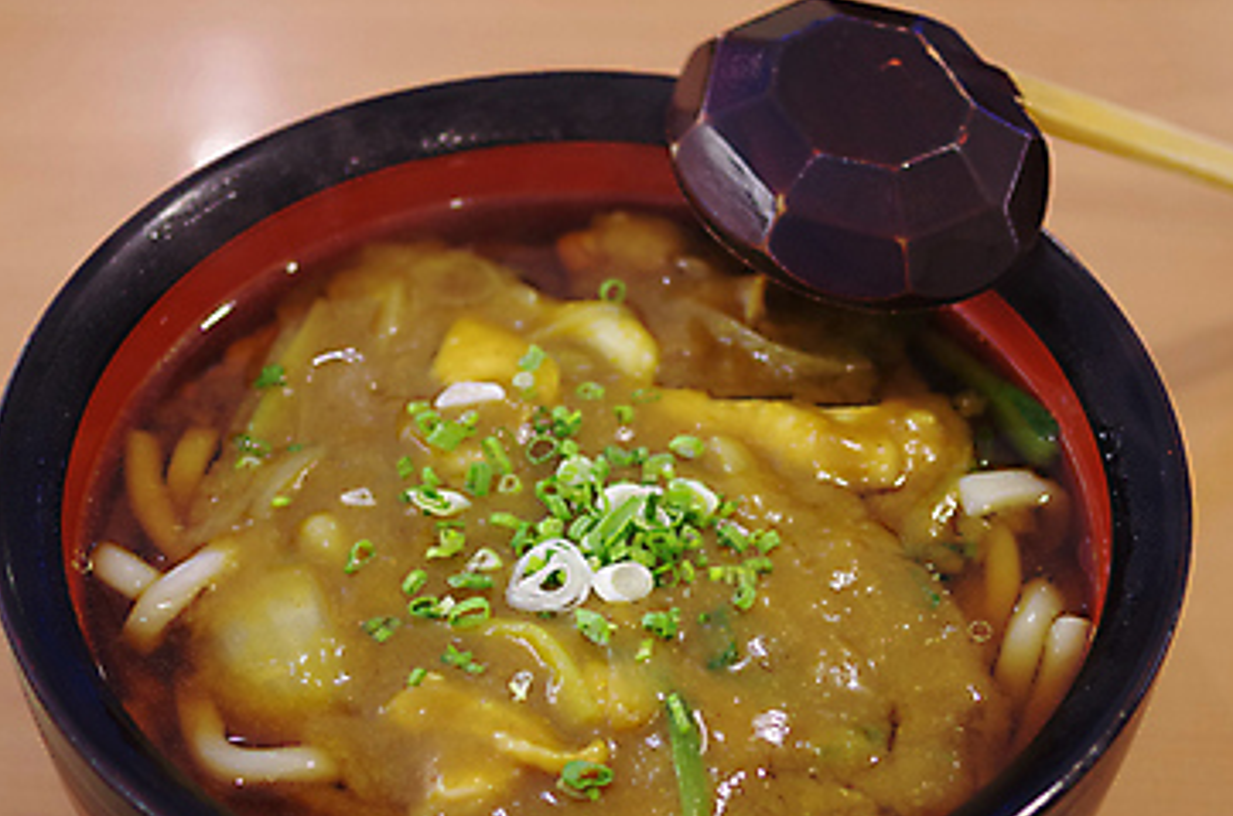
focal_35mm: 88
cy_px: 567
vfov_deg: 15.4
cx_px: 581
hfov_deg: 23.2
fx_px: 3002
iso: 400
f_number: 2.8
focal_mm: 35
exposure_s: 1/30
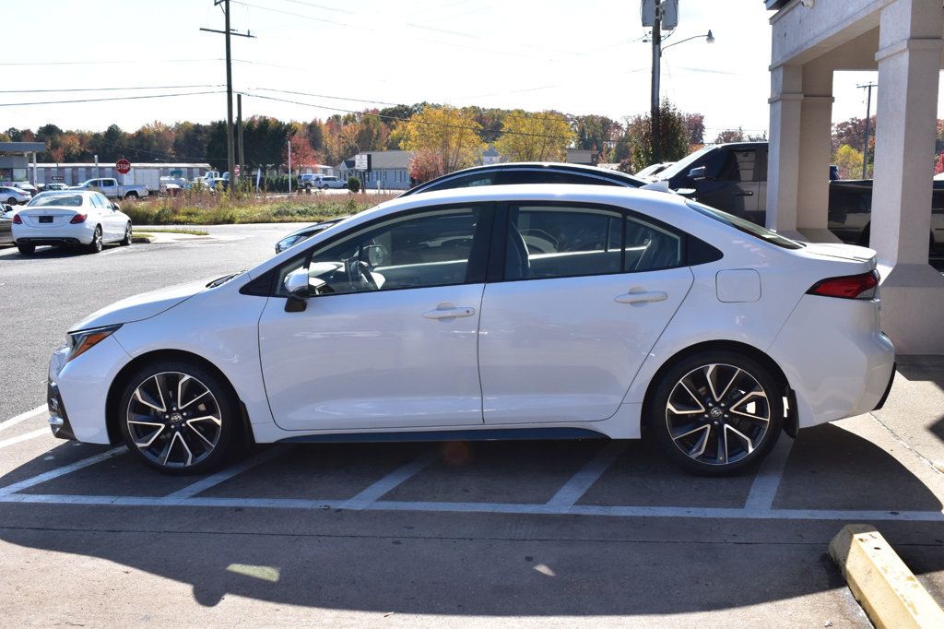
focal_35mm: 38
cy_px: 314
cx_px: 472
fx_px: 983
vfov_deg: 35.5
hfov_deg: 51.3
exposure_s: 1/400
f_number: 11
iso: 400
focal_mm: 25
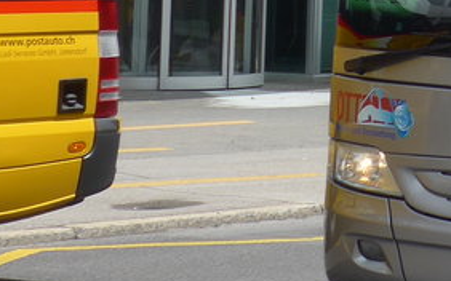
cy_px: -230
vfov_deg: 5.8
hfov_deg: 9.1
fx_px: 2715
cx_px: 814
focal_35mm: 221
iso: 80
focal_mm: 10.1
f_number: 3.2
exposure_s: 1/1300
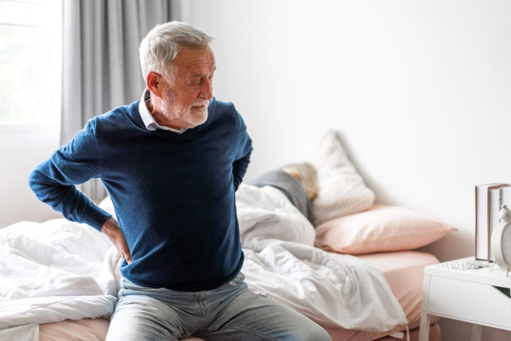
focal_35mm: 55
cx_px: 256
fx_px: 781
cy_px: 170
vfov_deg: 24.6
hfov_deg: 36.2
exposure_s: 1/400
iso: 160
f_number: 1.8
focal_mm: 55
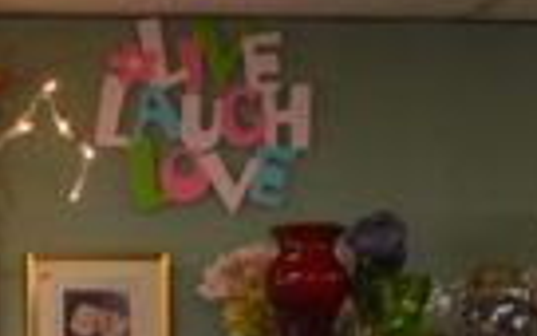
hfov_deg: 11.9
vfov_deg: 8.0
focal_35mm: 155
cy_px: 694
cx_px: -576
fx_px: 2268
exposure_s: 1/50
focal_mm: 18
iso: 400
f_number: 3.5
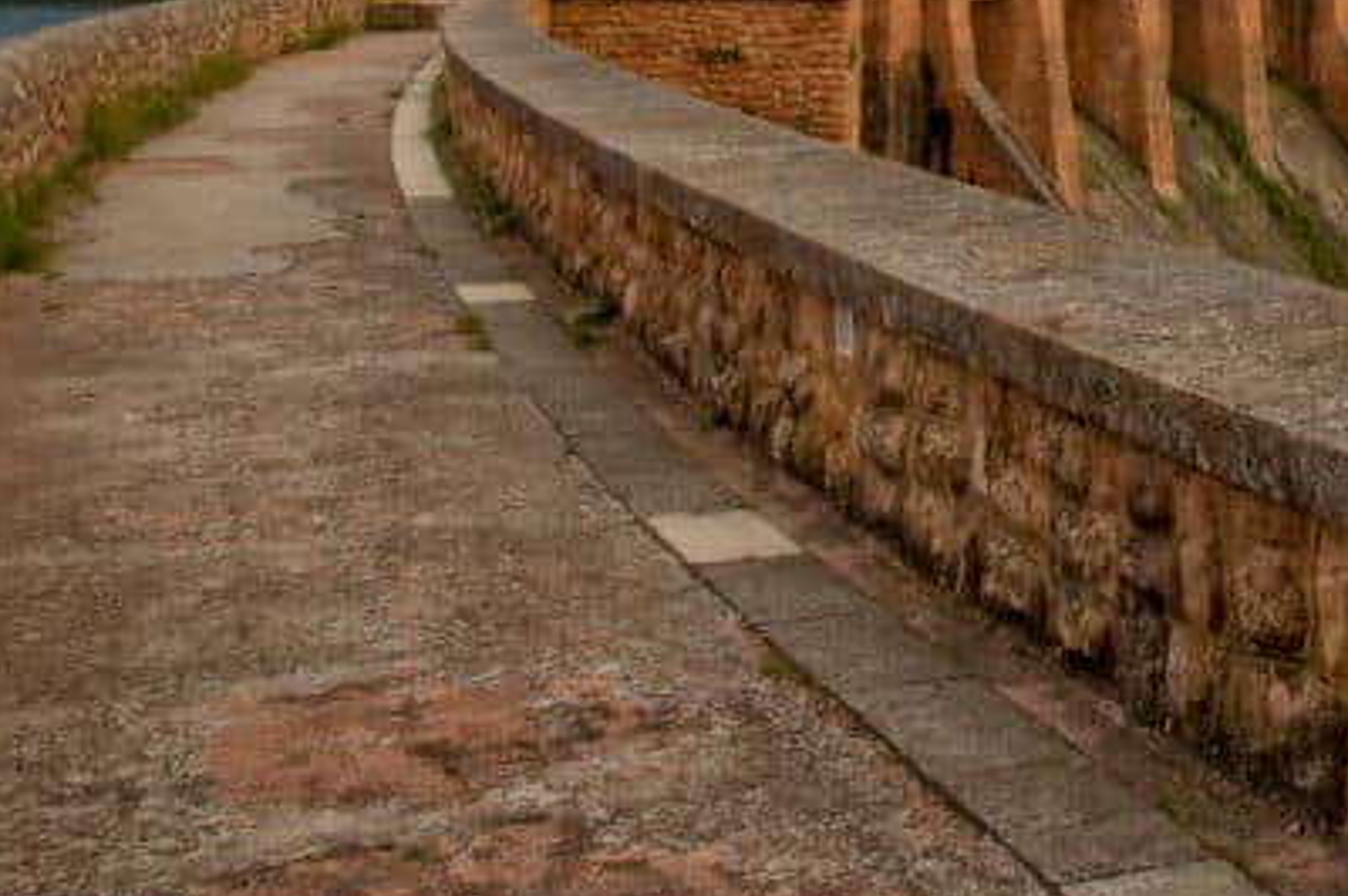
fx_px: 2442
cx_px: 1496
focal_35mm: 65
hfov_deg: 28.0
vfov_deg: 20.0
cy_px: -67
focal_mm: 17
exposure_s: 1/30
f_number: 11
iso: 200
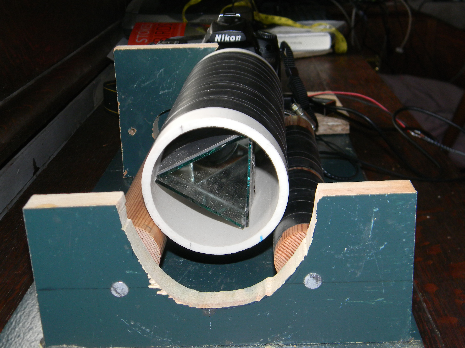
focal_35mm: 47
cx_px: 232
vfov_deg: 30.9
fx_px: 631
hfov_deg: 40.4
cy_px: 174
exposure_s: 1/30
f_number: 3.9
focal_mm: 8.6
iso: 200
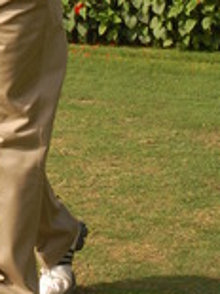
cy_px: -118
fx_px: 1816
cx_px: -71
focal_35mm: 214
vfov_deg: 9.1
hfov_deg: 6.9
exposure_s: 1/200
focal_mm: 48
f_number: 11
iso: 400
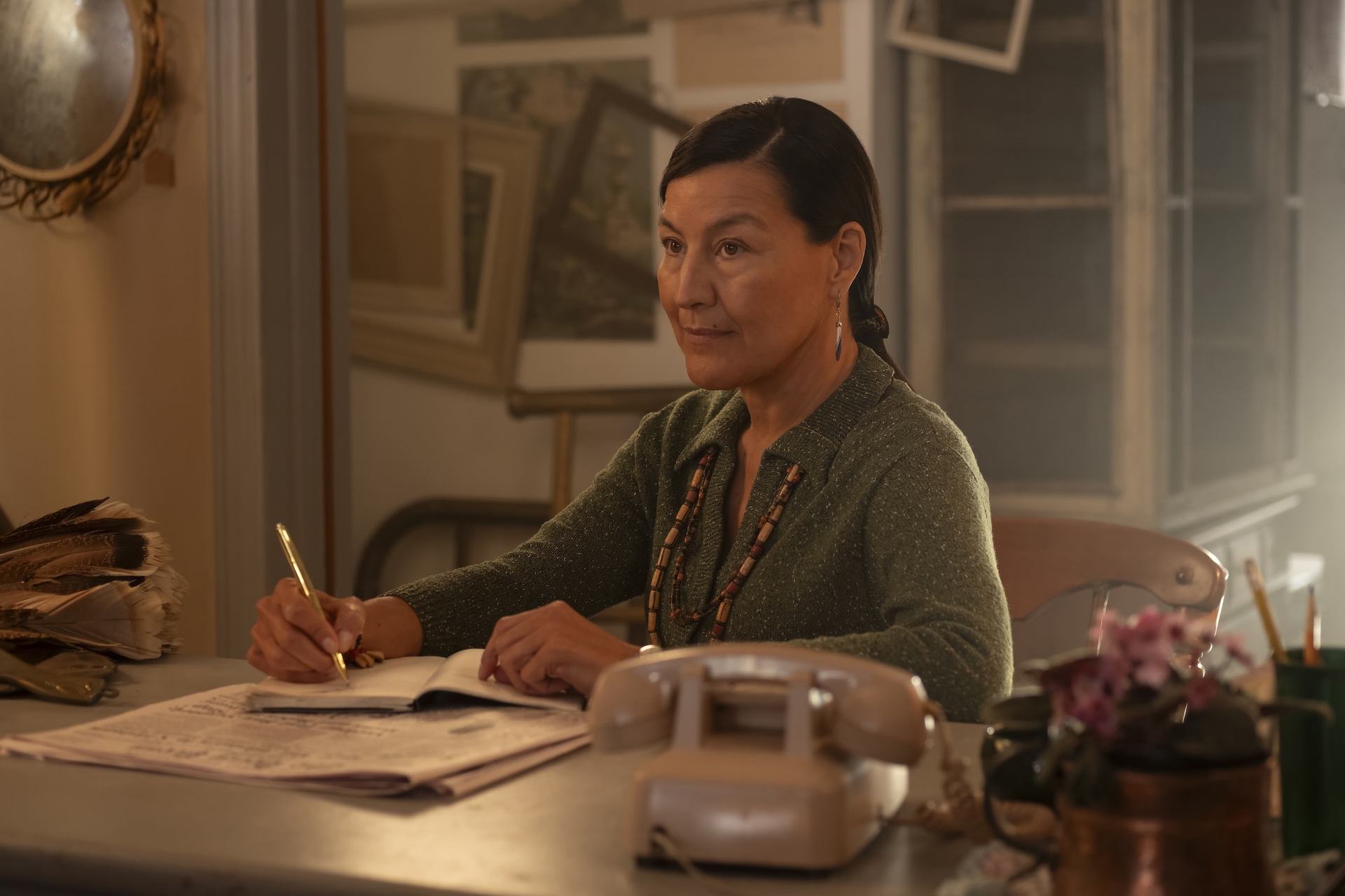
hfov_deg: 27.0
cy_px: 448
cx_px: 672
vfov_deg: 18.2
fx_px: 2802
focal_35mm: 75
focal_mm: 50
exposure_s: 1/125
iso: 1000
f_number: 2.5
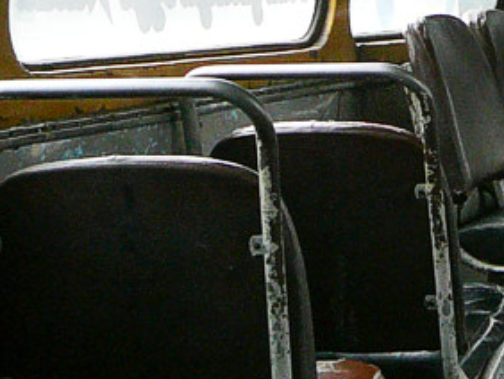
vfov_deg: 11.6
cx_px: 769
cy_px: -2
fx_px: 1851
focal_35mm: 127
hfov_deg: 14.4
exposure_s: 1/80
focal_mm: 5.2
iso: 100
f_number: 2.8
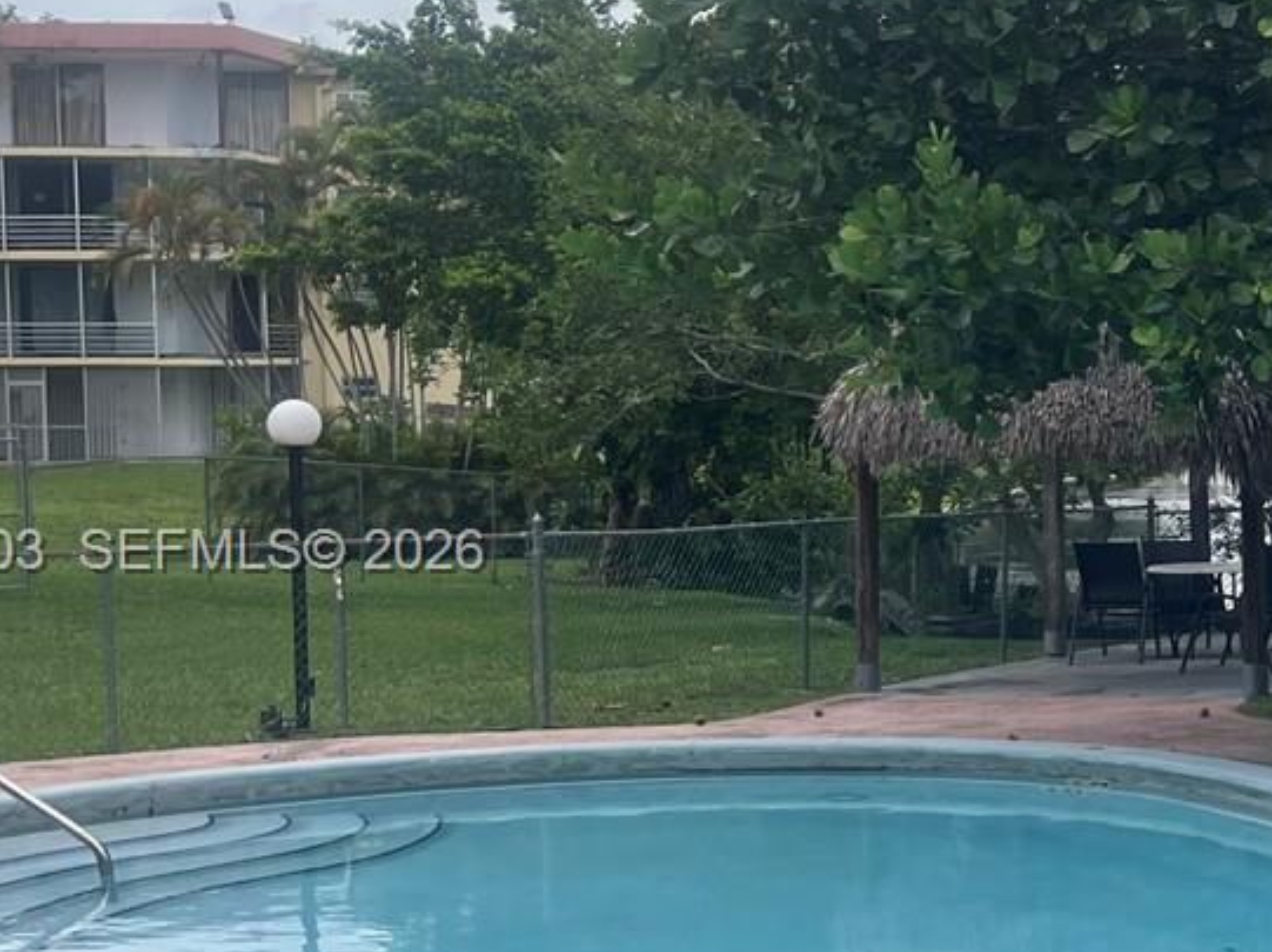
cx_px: 1634
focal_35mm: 74
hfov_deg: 23.4
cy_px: 555
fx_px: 2717
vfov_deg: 19.9
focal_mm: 5.1
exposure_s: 1/2049
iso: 32
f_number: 1.6
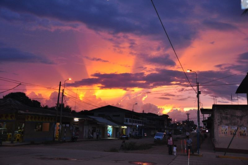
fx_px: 258
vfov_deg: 35.5
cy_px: 82
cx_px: 124
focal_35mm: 38
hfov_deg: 51.3
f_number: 4
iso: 800
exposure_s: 1/20
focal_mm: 25
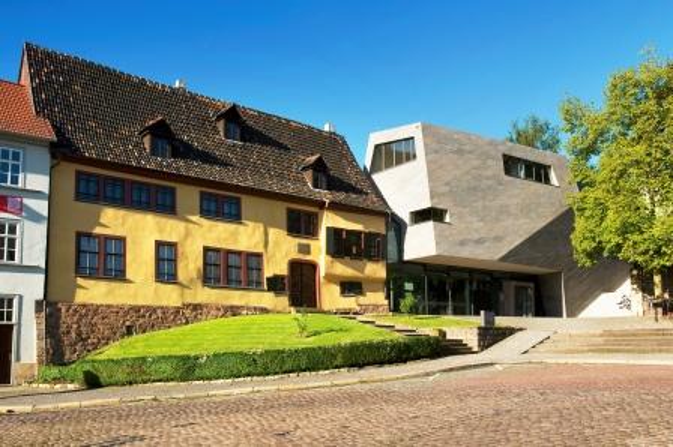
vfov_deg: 53.1
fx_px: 448
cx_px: 336
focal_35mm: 24
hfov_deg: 73.8
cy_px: 224
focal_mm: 24
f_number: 20
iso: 200
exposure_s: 1/100
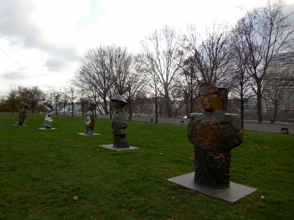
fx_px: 212
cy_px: 110
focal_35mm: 25
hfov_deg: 69.4
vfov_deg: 54.9
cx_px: 147
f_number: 3.3
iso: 125
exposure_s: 1/500
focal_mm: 4.5
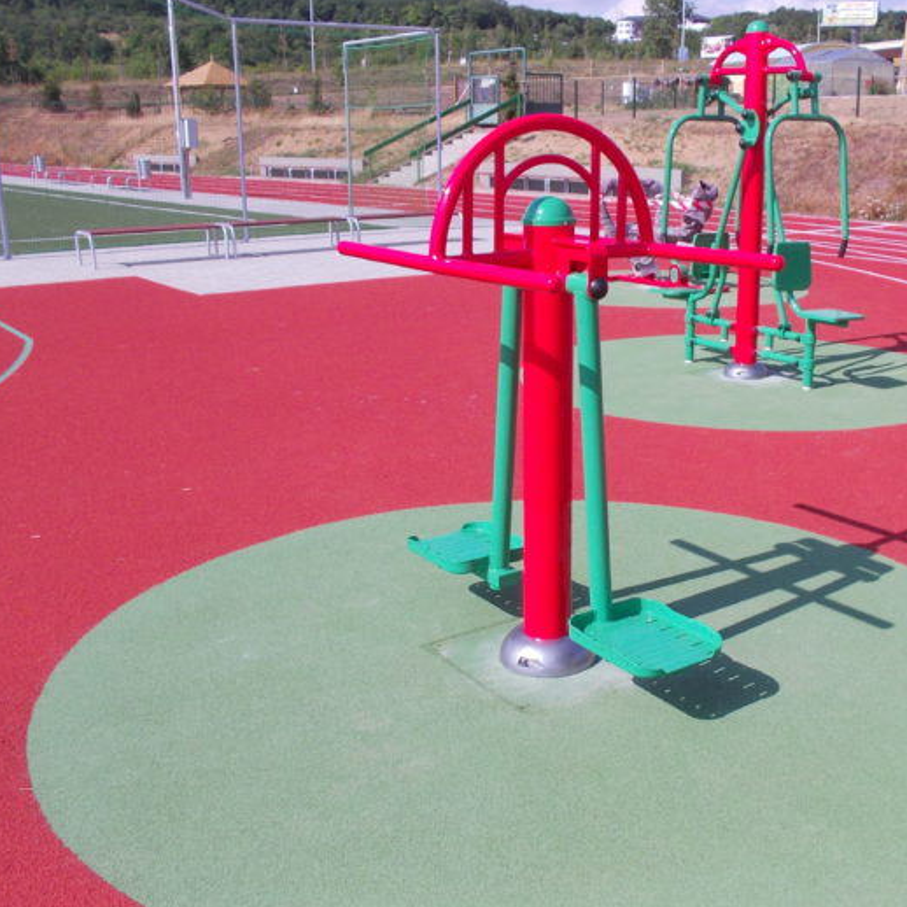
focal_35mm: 38
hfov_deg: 43.5
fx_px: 1126
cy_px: 459
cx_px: 573
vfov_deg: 43.9
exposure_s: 1/640
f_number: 3.3
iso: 80
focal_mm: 4.1
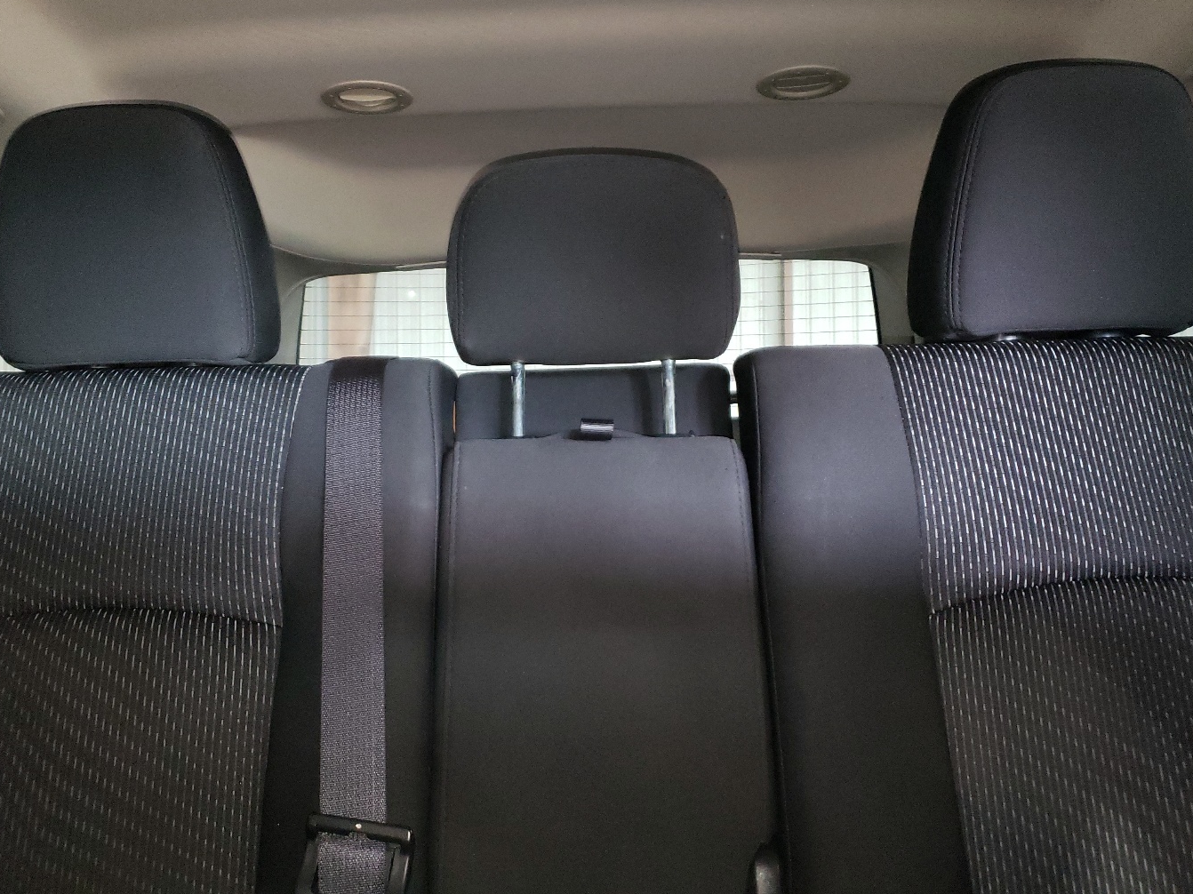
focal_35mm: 31
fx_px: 1068
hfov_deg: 58.4
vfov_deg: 45.2
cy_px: 365
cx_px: 591
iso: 448
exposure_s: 1/24
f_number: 1.5
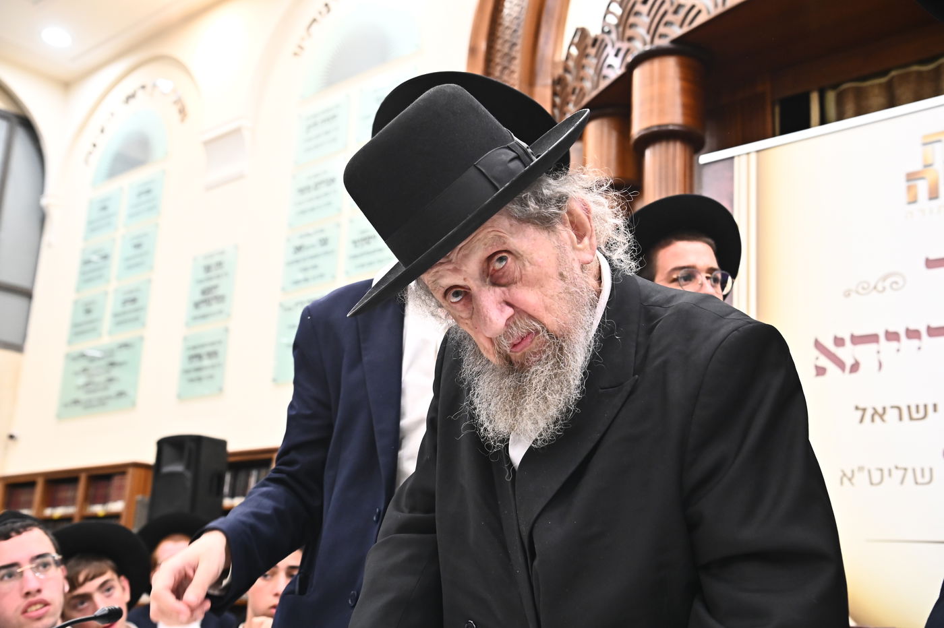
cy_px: 314
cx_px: 472
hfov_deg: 46.4
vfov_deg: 31.9
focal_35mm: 42
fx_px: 1101
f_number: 5.6
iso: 3200
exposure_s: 1/125
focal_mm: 42
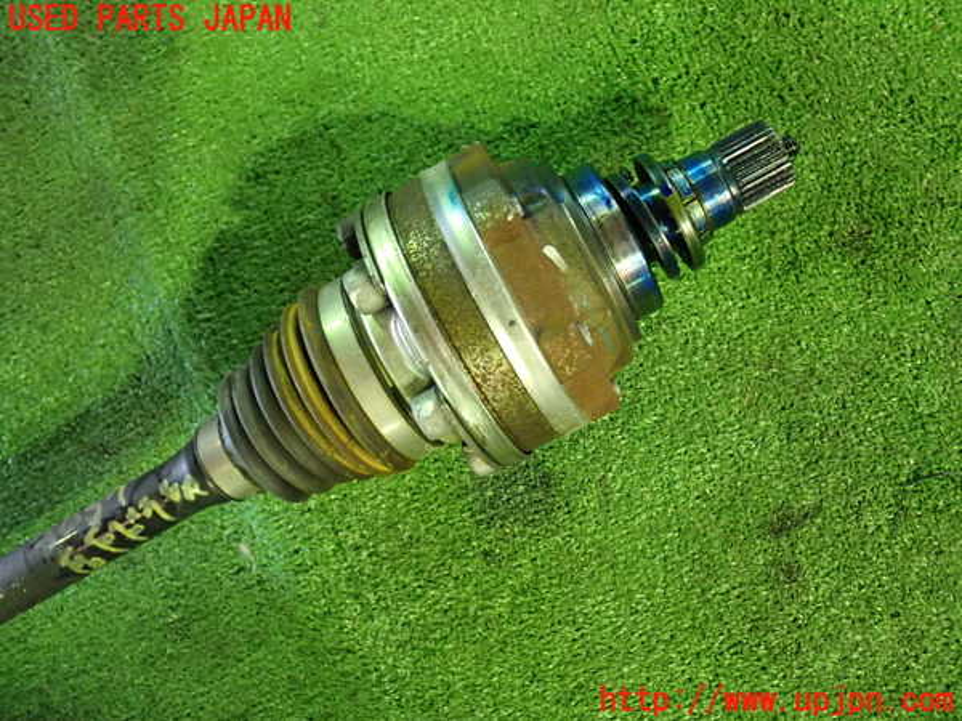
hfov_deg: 60.0
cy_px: 360
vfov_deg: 46.8
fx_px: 834
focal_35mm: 30
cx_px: 481
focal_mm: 5.4
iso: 640
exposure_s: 1/30
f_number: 2.3
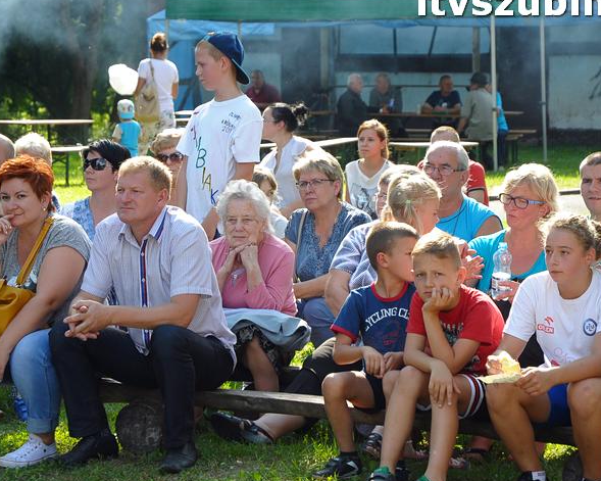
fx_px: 2525
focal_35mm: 142
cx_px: 261
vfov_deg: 10.9
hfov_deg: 13.6
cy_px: 243
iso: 640
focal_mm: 70
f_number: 5.6
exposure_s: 1/500
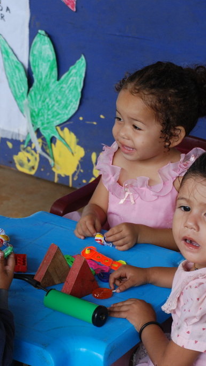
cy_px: 183
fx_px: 1329
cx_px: 60
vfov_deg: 15.7
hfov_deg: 8.9
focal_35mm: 137
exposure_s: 1/100
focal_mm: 58
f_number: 5.3
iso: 400
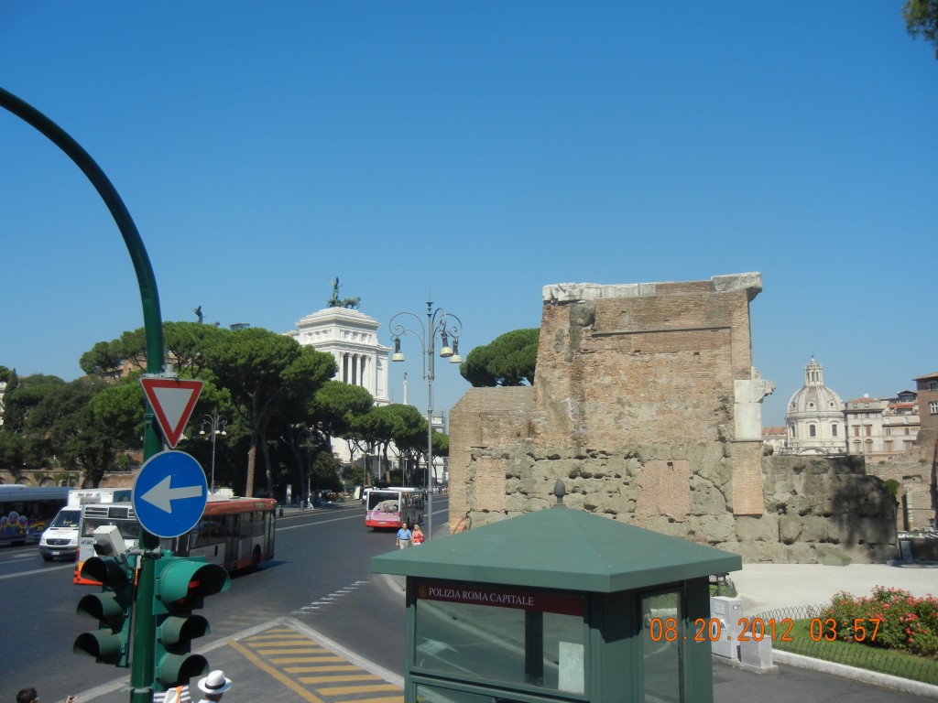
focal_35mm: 34
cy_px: 352
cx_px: 469
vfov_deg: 41.8
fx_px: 921
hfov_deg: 54.0
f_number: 7.2
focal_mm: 6.2
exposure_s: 1/470
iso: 160
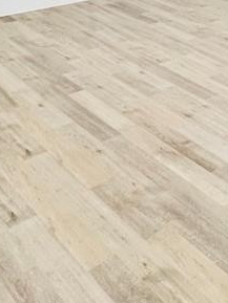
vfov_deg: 29.6
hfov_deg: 25.0
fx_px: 474
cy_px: -77
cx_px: 257
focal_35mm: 54
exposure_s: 1/60
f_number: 1.8
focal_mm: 1.57
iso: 320
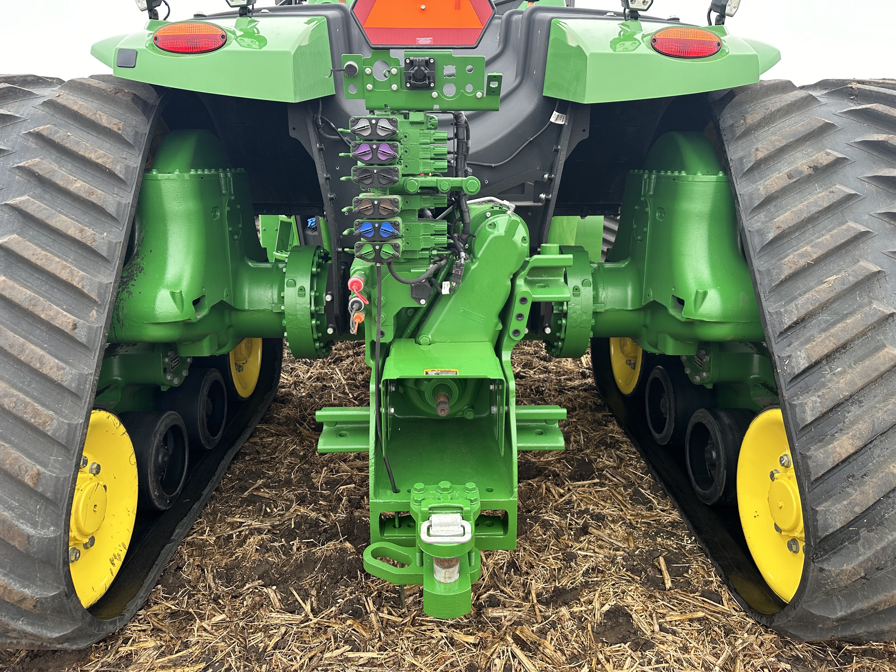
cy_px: 336
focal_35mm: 24
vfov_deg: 56.8
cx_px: 448
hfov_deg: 71.6
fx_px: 621
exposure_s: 1/121
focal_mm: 6.86
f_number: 1.78
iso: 125
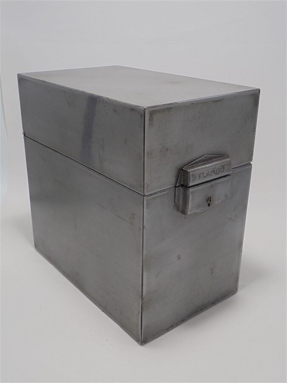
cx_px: 144
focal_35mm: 38
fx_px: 420
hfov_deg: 37.7
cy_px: 192
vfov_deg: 49.0
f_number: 4.2
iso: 100
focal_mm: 6.9
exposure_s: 1/40
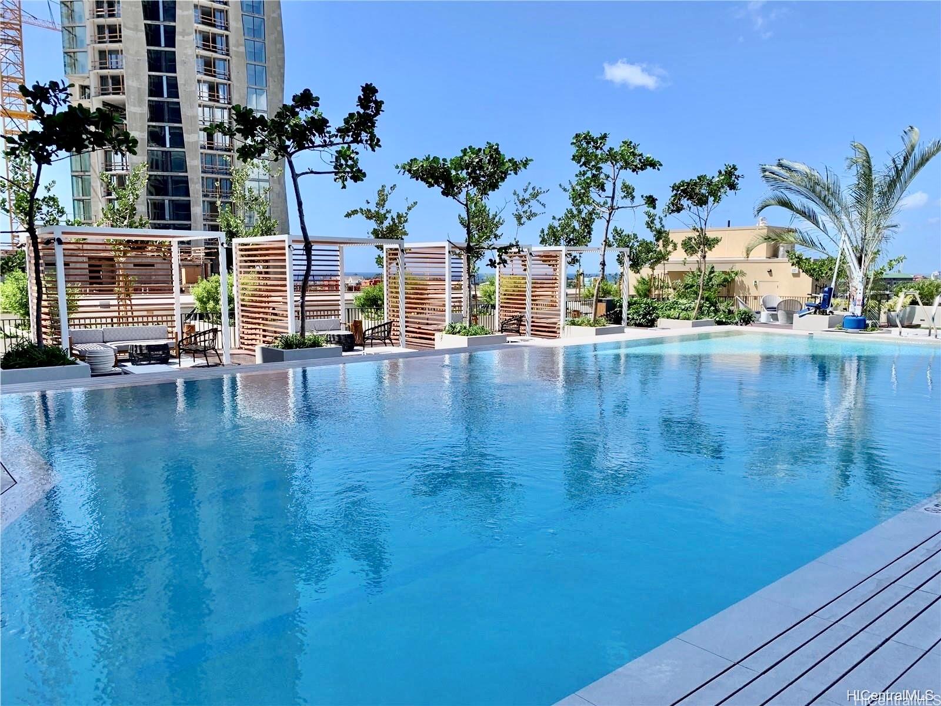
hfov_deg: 67.3
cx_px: 470
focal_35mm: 26
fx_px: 707
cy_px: 353
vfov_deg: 53.1
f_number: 1.8
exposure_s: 1/1812
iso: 25
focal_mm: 4.25
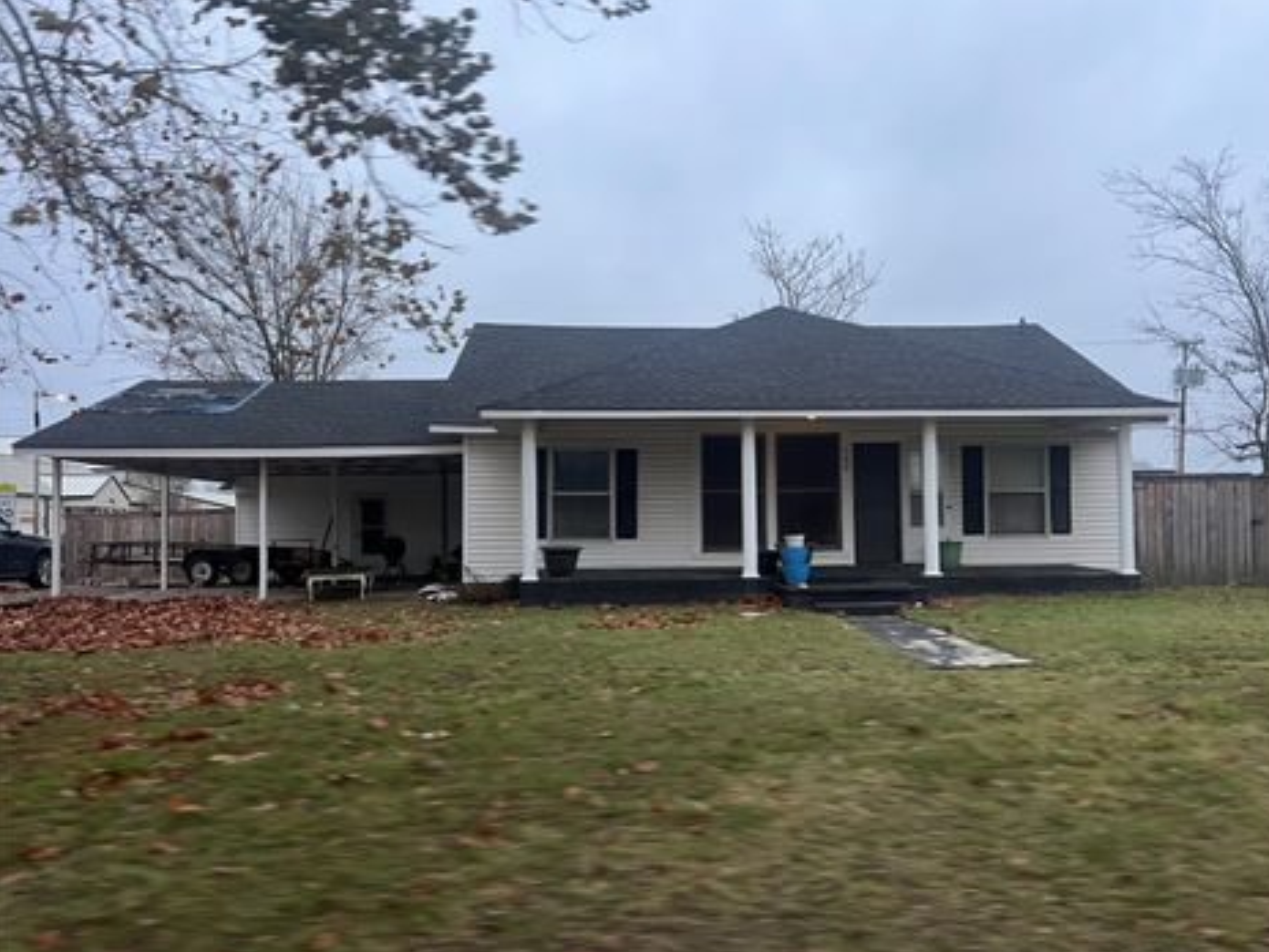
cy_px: 486
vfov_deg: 49.7
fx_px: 1026
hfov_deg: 63.4
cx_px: 678
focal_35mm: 28
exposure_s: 1/99
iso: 125
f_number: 1.5
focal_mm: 5.7
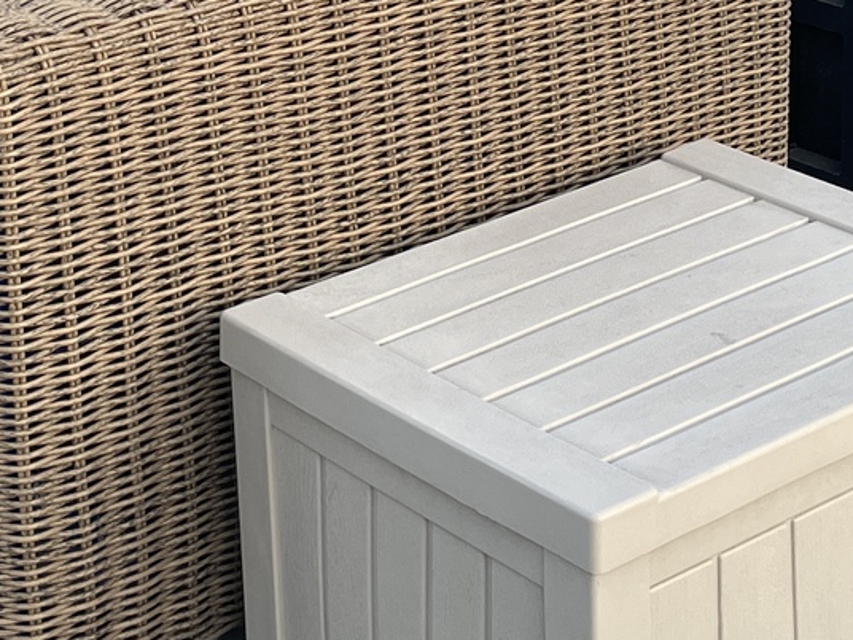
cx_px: 352
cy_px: -16
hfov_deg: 20.2
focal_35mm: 97
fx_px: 2390
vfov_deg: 15.0
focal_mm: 4.2
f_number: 1.6
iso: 32
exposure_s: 1/310
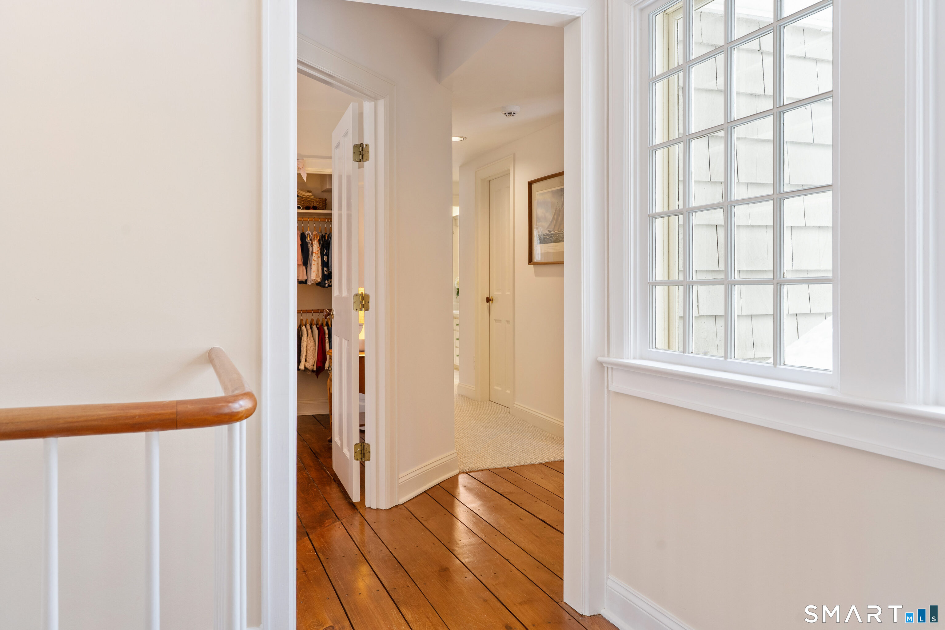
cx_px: 472
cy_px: 315
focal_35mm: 28
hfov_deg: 65.5
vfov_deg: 46.4
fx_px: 735
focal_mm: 28
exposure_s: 1/5
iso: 320
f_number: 8
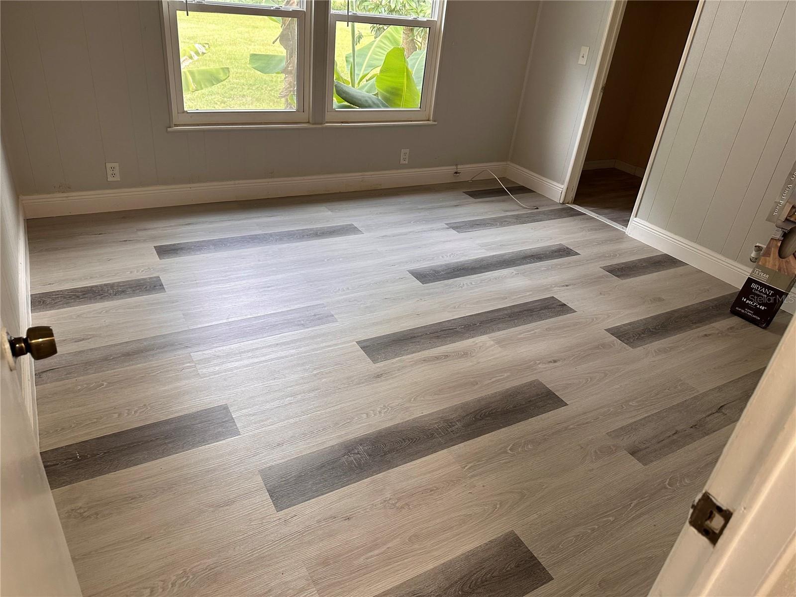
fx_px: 552
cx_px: 398
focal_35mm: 24
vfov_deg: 56.8
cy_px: 298
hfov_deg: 71.6
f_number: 1.78
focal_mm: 6.86
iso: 160
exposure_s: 1/120
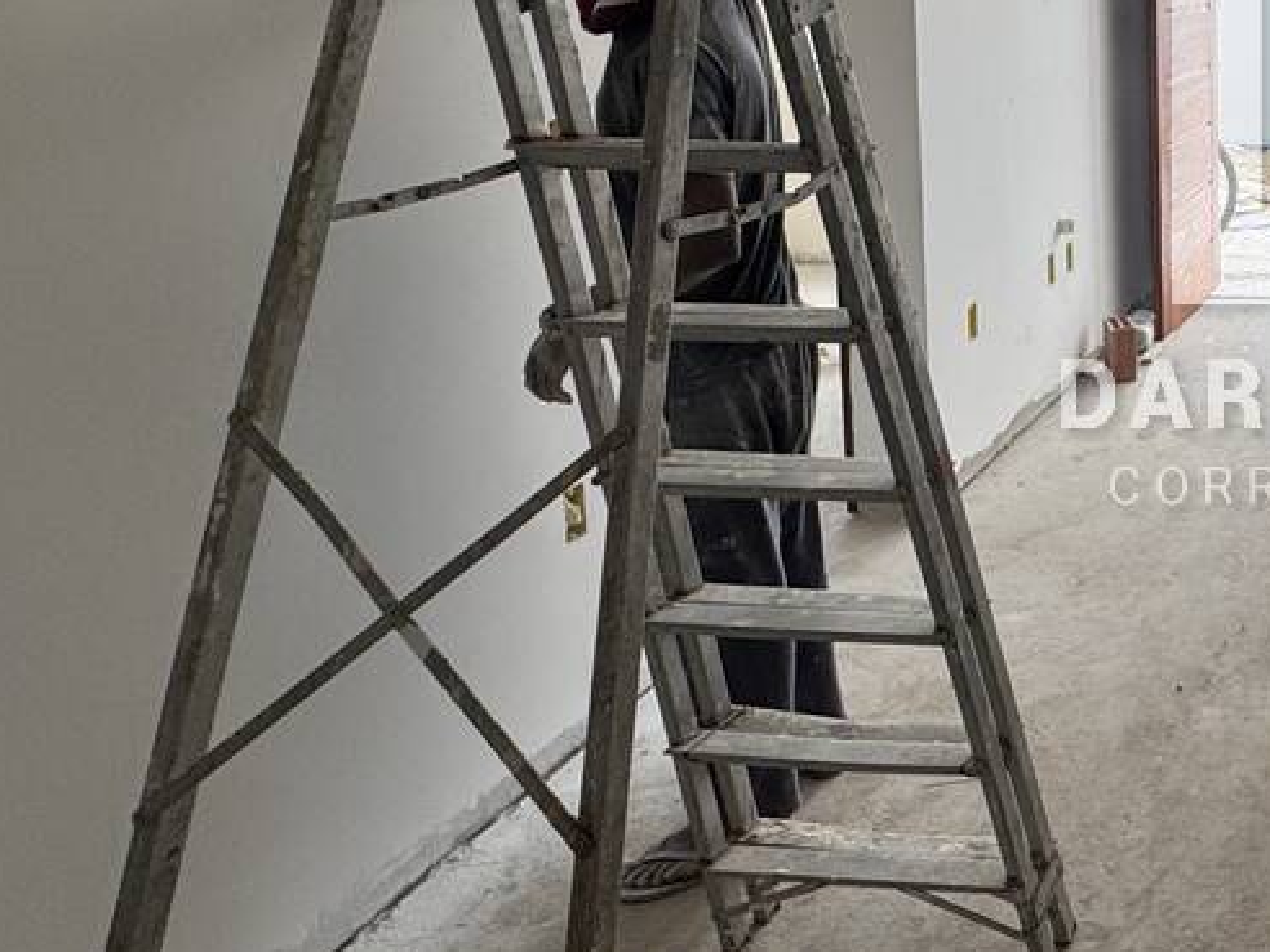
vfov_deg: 33.8
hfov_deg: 36.0
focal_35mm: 41
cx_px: 1513
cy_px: 150
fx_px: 1504
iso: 40
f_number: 2.2
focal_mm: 2.22
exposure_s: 1/303
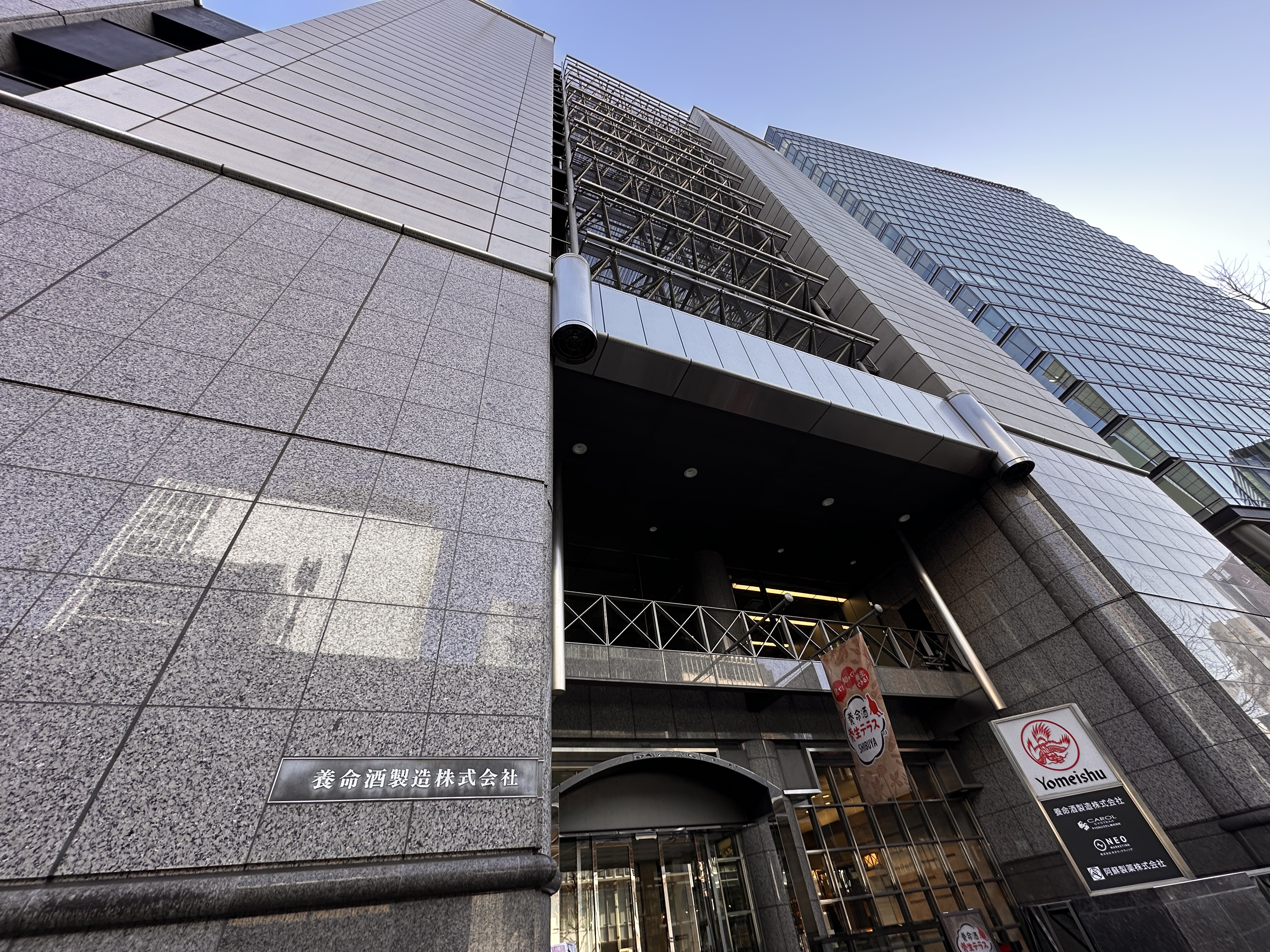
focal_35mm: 14
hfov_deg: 102.1
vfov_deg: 85.7
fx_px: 514
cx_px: 635
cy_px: 476
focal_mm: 2.22
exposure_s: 1/167
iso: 40
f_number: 2.2
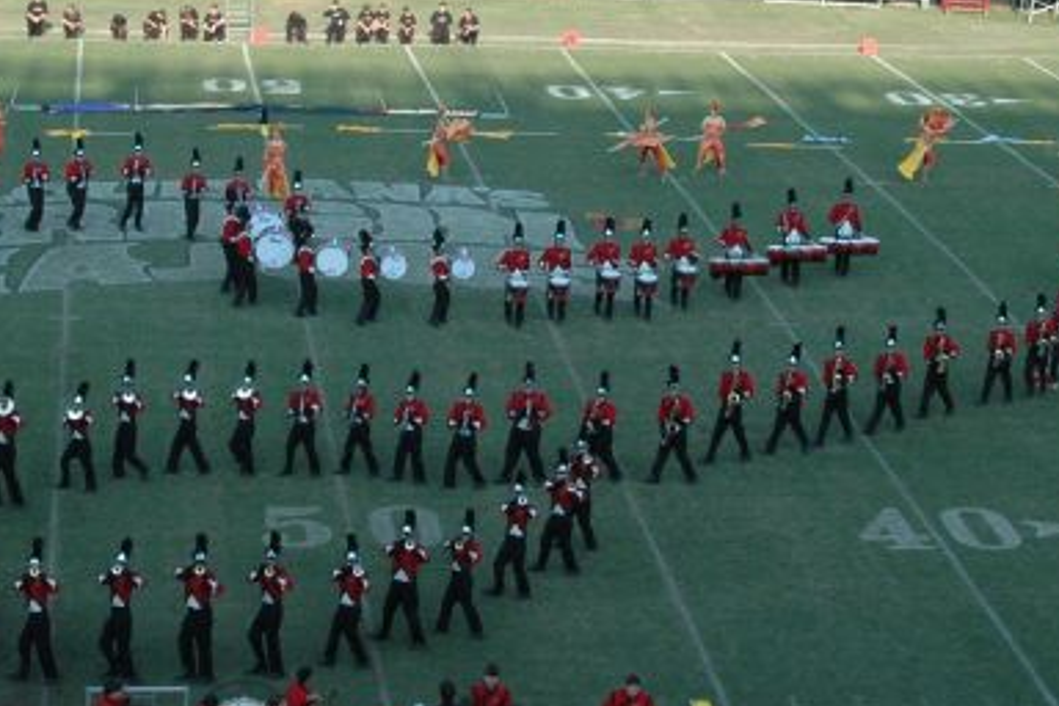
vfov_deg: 13.2
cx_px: 483
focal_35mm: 104
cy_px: 287
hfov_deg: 19.6
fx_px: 3059
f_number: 7.1
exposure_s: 1/200
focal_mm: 26
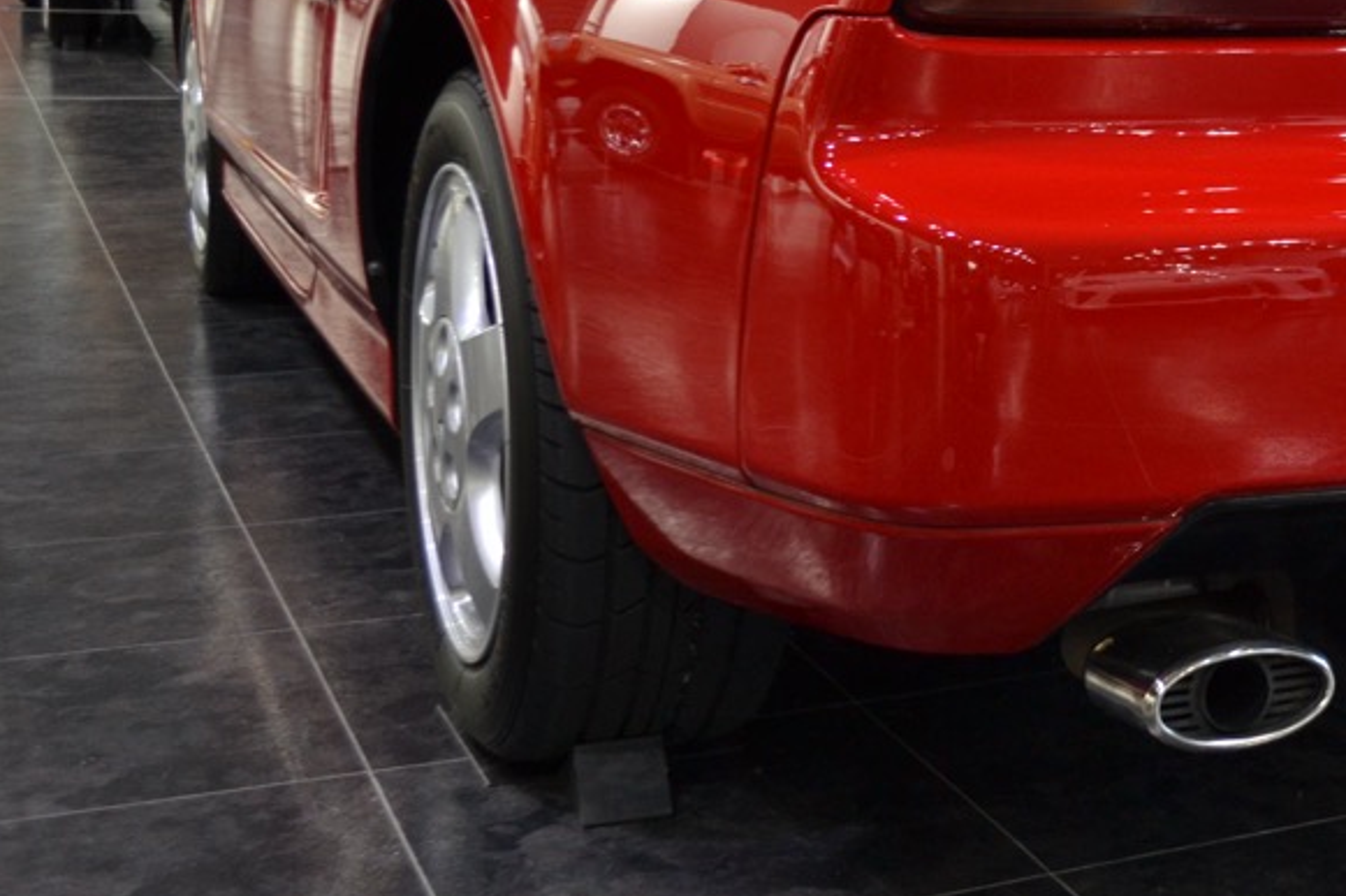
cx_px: 1309
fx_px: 2317
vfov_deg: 21.6
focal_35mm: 62
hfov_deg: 30.4
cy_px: 153
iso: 560
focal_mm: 20
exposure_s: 1/60
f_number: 3.8
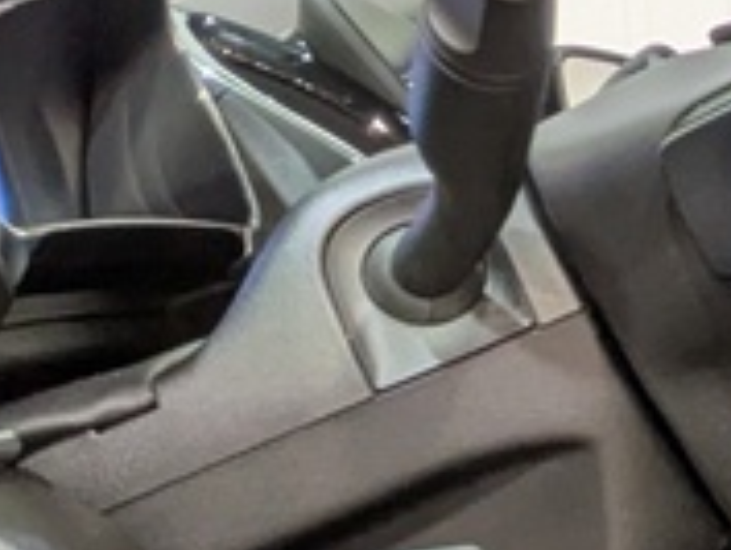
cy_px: 637
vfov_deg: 17.5
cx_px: 1256
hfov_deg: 19.2
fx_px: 1712
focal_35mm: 81
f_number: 2.2
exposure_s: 1/25
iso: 65
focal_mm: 1.83
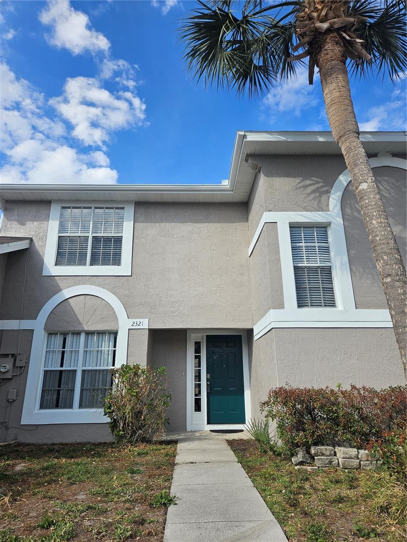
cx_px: 204
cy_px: 271
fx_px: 361
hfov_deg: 58.9
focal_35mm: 23
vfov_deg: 73.9
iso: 25
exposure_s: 1/1904
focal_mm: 5.4
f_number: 1.8
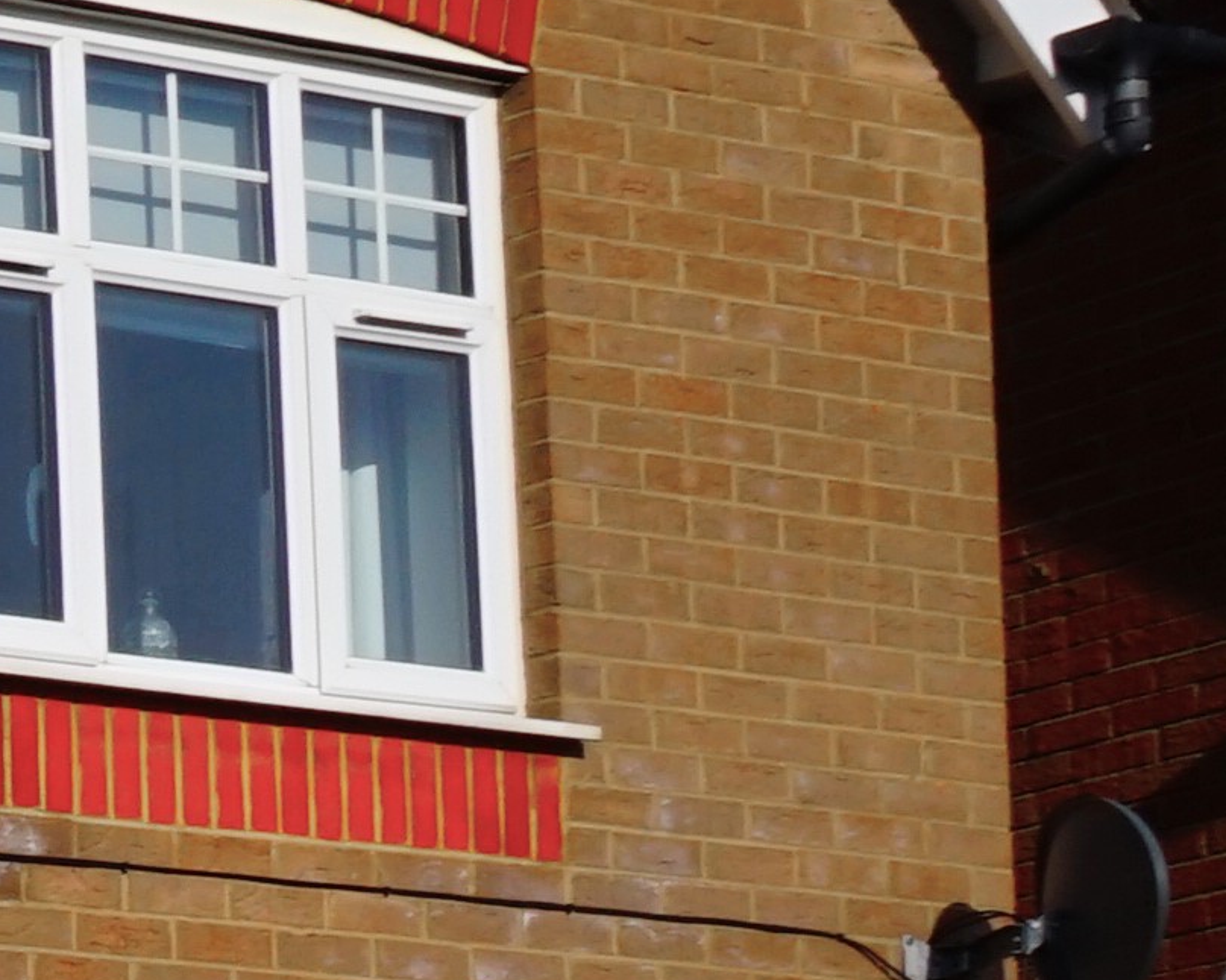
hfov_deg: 9.5
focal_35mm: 152
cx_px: -2587
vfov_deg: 9.9
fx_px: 5514
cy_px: 1424
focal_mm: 16
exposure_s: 1/160
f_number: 14
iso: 100
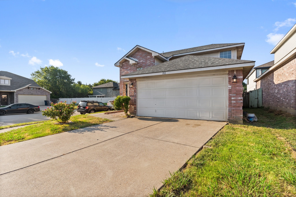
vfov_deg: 70.4
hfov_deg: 93.3
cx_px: 148
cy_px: 98
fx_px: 140
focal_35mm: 17
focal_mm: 17
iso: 160
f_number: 9.5
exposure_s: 1/30
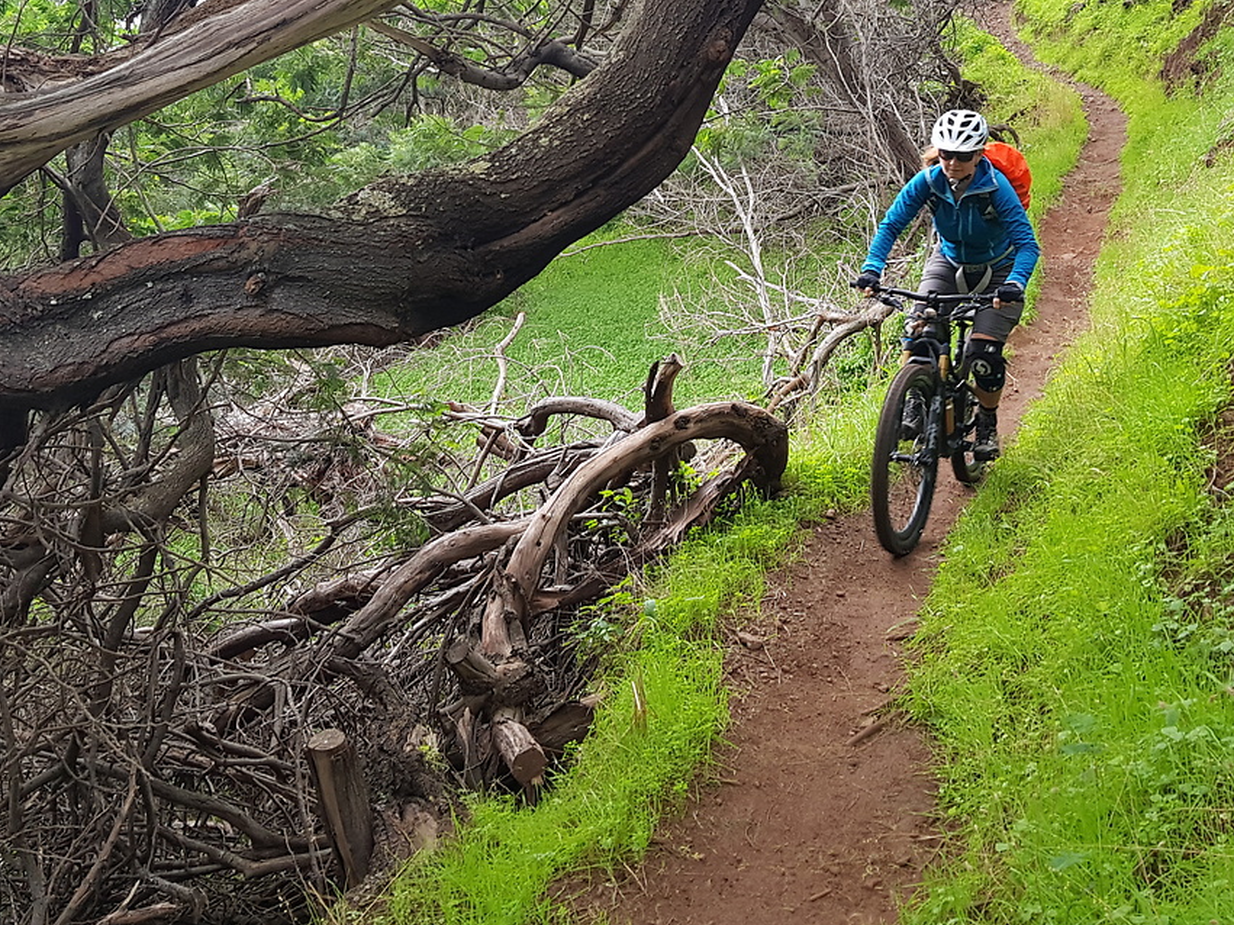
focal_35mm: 44
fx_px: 1568
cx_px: 626
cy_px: 164
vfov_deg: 31.9
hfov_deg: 43.0
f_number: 1.7
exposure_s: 1/60
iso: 50
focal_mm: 4.2
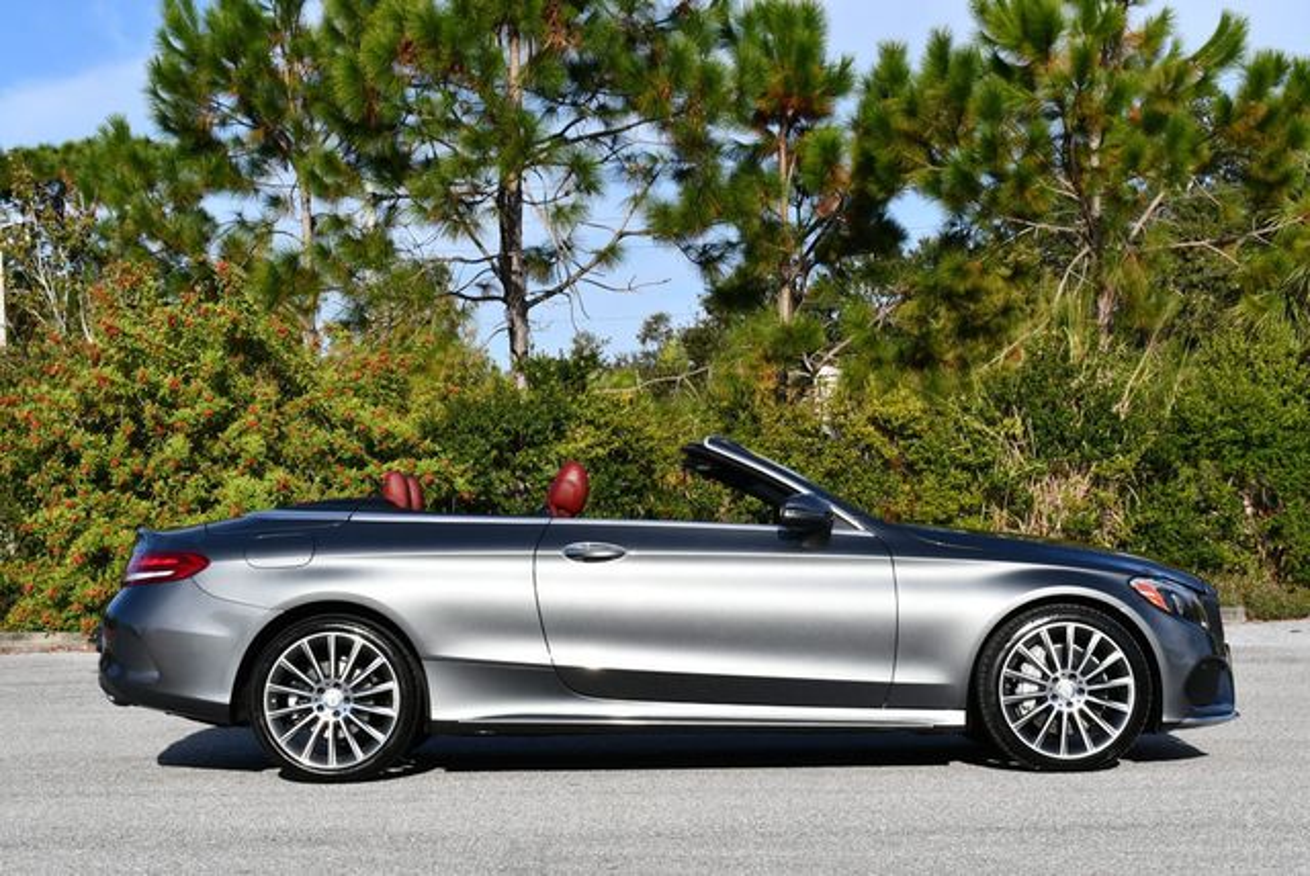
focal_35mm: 68
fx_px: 2477
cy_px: 438
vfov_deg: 20.1
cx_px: 655
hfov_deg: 29.6
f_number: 9
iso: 100
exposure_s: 1/320
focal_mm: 34
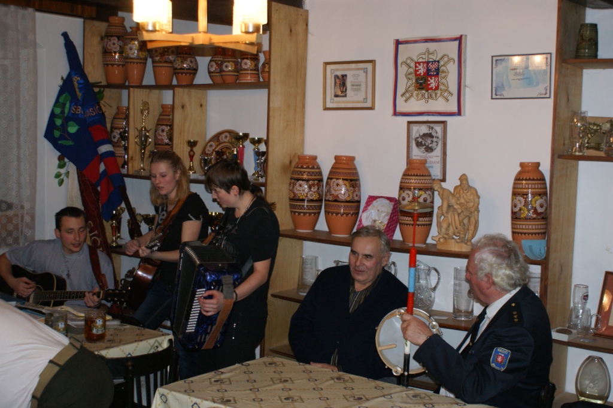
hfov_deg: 43.6
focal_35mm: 45
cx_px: 306
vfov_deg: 29.8
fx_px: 766
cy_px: 204
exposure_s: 1/60
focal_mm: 30
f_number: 5
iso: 400
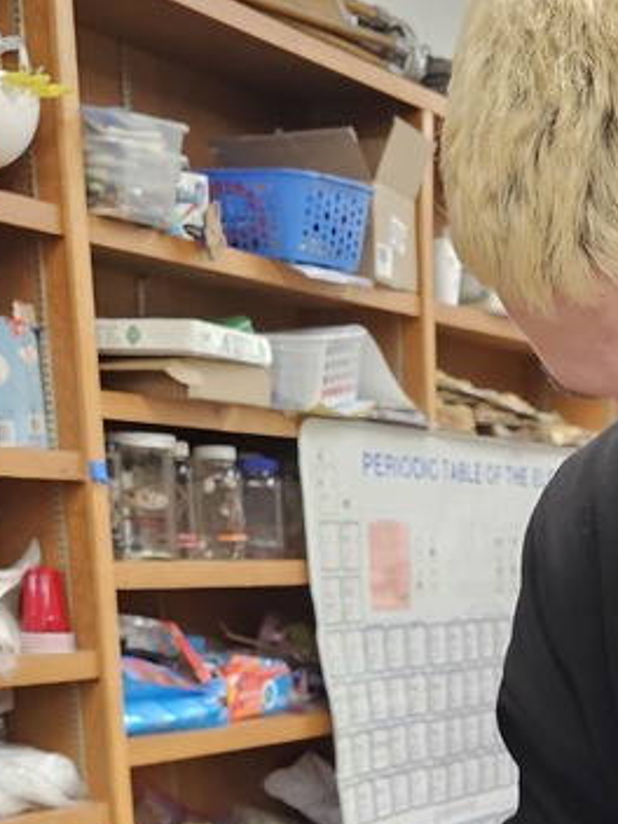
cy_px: 1140
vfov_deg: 24.3
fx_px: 1595
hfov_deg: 20.9
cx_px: 677
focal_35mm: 67
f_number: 1.7
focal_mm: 6.3
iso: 1000
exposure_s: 1/120
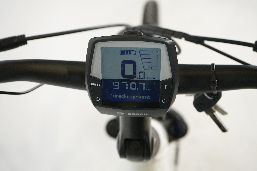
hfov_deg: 38.9
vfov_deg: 26.5
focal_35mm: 51
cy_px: 86
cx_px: 128
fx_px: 364
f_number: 5.6
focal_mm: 51
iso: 2500
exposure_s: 1/200
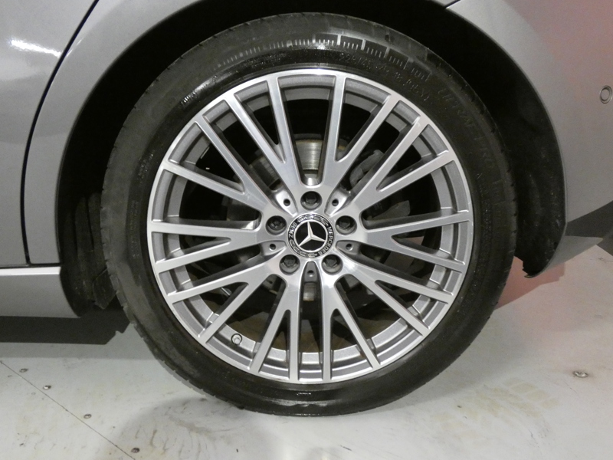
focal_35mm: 32
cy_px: 230
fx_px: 567
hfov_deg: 56.8
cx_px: 306
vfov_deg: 44.2
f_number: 3.4
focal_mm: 5.8
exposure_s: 1/50
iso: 1600
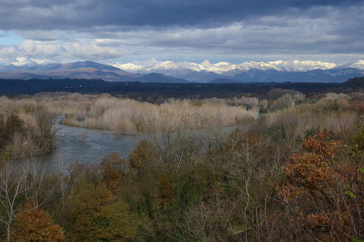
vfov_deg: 14.7
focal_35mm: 93
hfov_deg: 21.9
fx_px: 940
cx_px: 182
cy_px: 121
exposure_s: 1/250
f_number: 8
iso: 100
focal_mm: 62
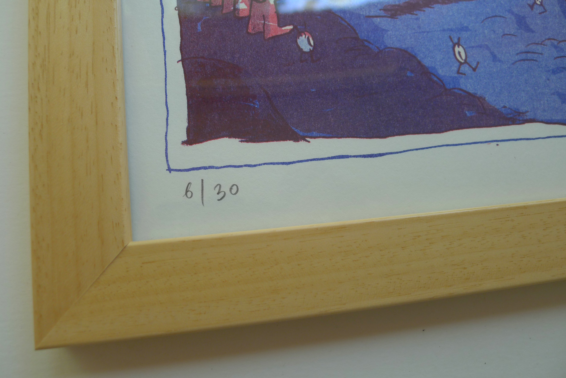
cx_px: 283
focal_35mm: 24
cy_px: 189
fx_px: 377
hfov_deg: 73.7
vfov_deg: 53.2
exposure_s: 1/50
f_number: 2
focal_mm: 5.1
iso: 100
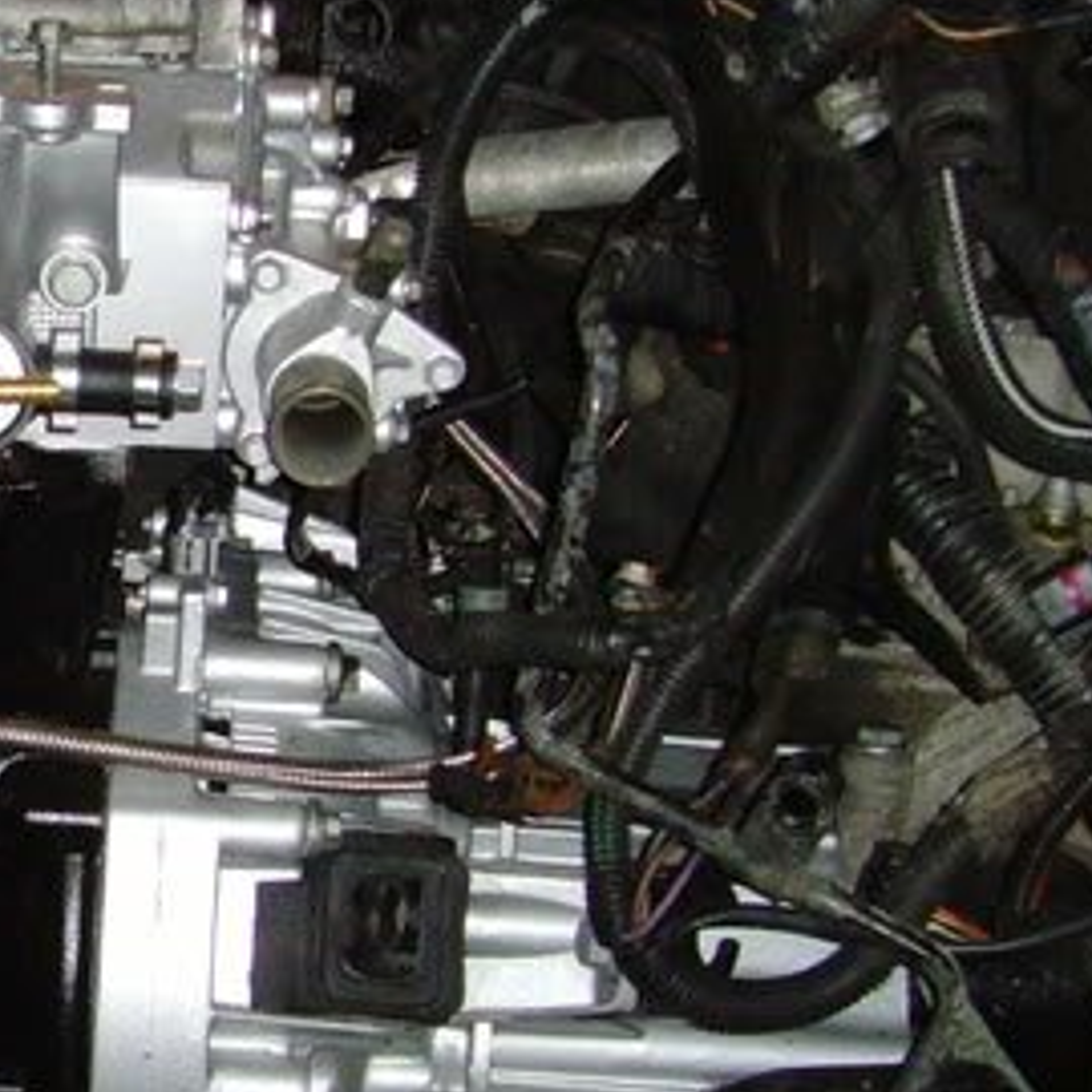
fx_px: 3640
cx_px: -243
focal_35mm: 102
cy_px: 534
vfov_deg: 17.1
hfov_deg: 16.3
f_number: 3.5
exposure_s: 1/45
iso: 200
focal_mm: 6.6
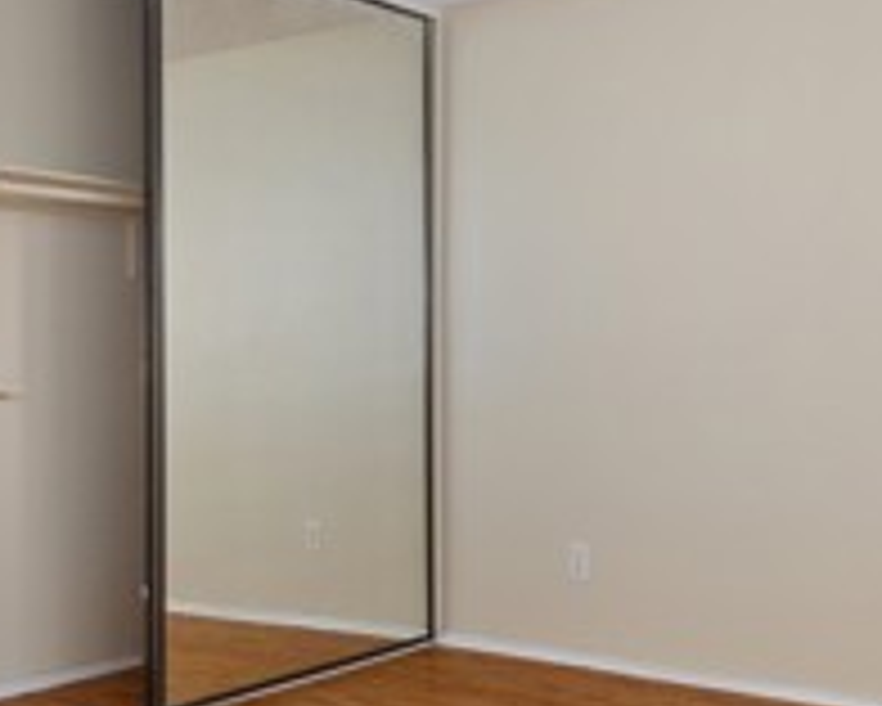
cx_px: 698
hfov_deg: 38.9
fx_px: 1201
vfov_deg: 32.8
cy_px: 357
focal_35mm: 46
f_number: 5.6
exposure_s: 1/2
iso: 400
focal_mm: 10
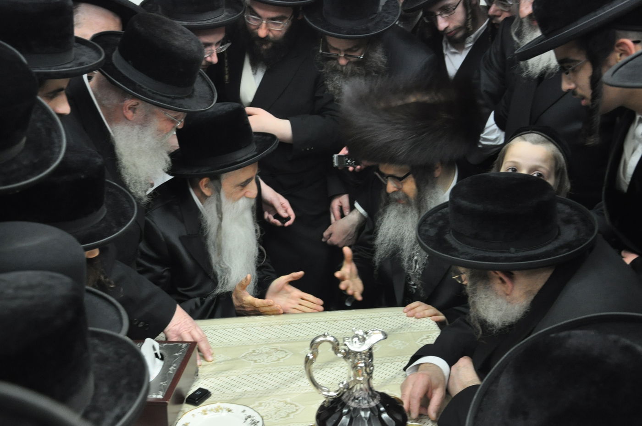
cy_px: 213
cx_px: 321
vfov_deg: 28.0
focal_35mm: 48
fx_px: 855
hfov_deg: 41.2
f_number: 5.6
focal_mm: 32
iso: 1250
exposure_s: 1/60
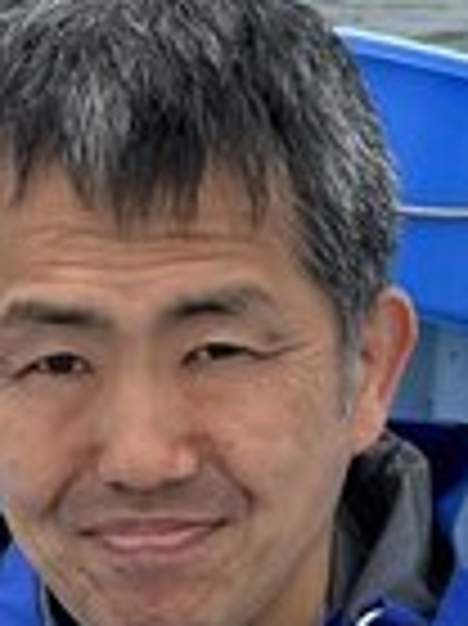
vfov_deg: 10.1
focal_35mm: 160
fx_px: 2889
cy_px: 1698
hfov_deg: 9.3
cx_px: 284
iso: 50
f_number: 1.5
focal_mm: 5.7
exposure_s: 1/6579
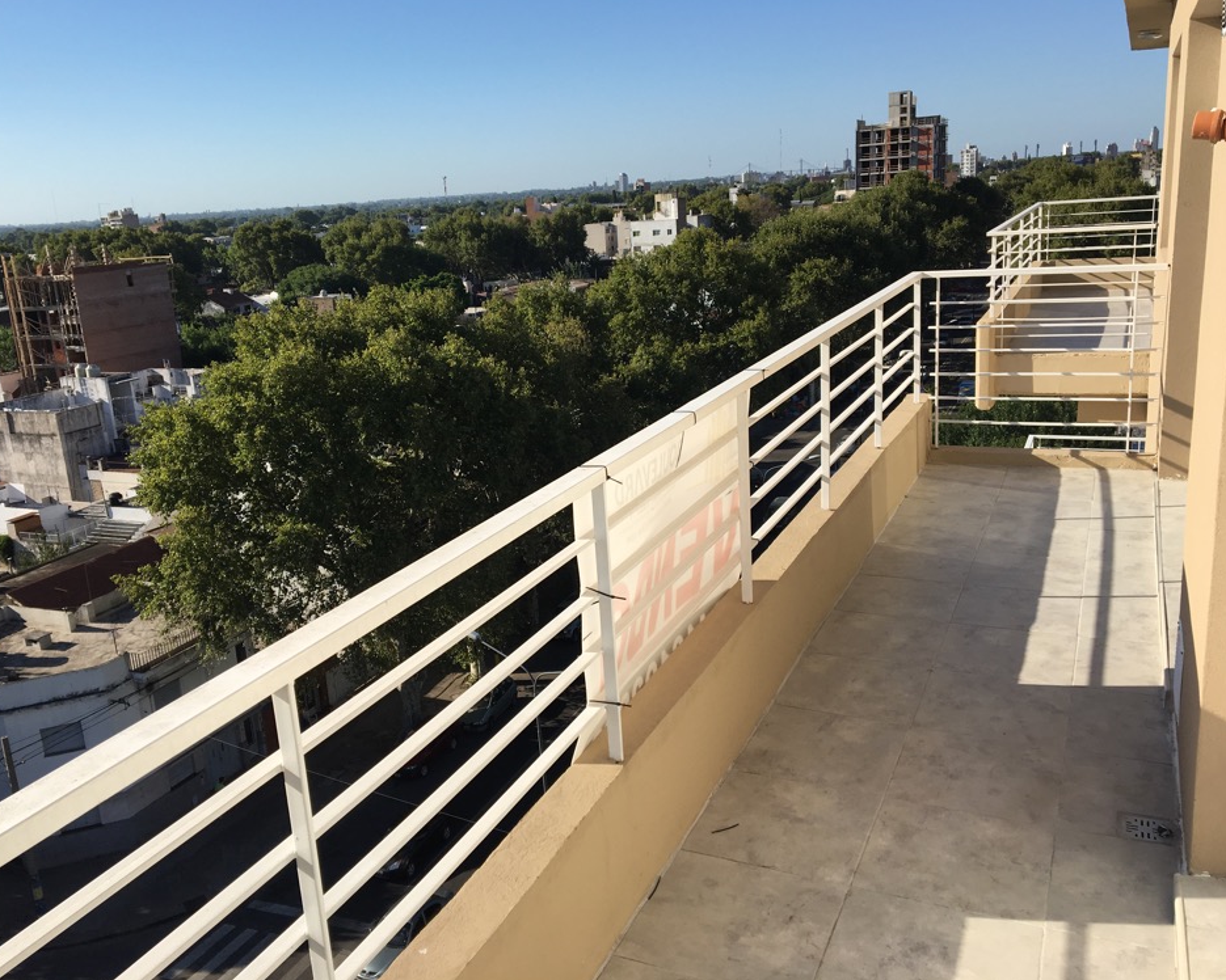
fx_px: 1125
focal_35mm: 31
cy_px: 485
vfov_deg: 47.1
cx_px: 591
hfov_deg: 57.2
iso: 25
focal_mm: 4.15
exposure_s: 1/1603
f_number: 2.2
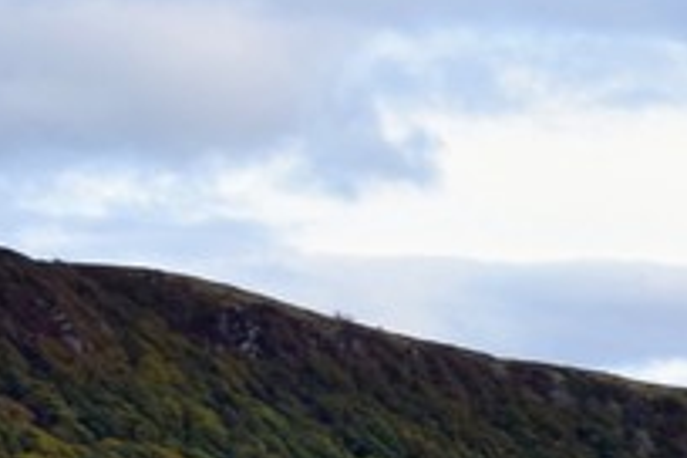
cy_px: 785
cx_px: 1643
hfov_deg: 9.3
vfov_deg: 6.8
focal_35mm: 198
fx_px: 3778
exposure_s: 1/200
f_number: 10
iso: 400
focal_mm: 24
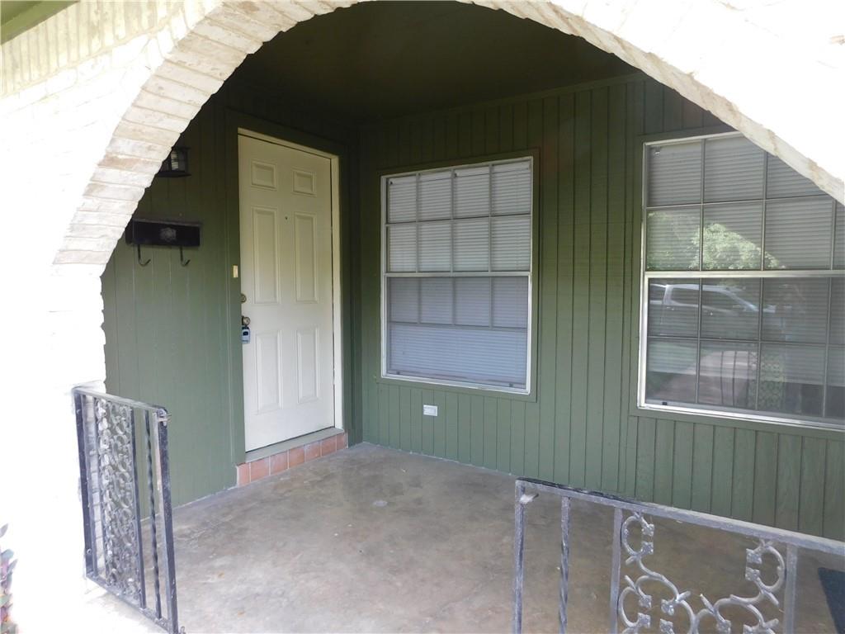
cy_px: 317
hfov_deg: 73.9
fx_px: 561
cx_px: 422
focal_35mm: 23
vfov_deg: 58.9
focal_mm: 4
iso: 125
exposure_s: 1/30
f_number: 3
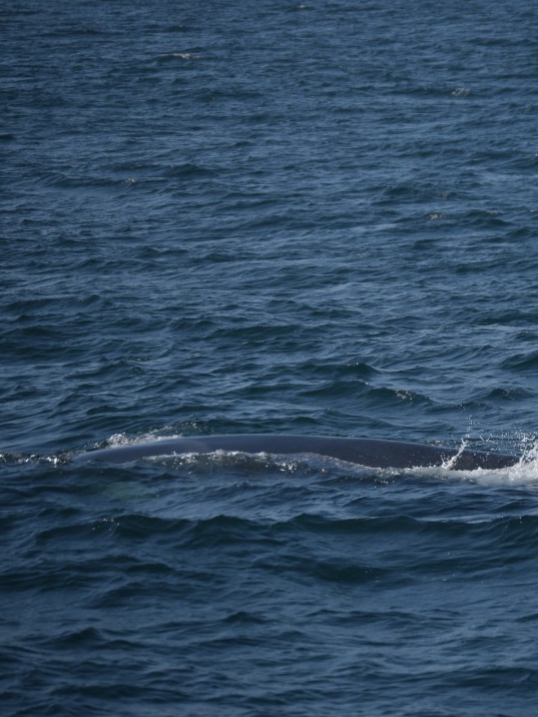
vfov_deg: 7.0
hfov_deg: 5.2
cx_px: 497
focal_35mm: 283
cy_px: 358
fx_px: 5864
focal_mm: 130
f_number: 5
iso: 200
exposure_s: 1/4000
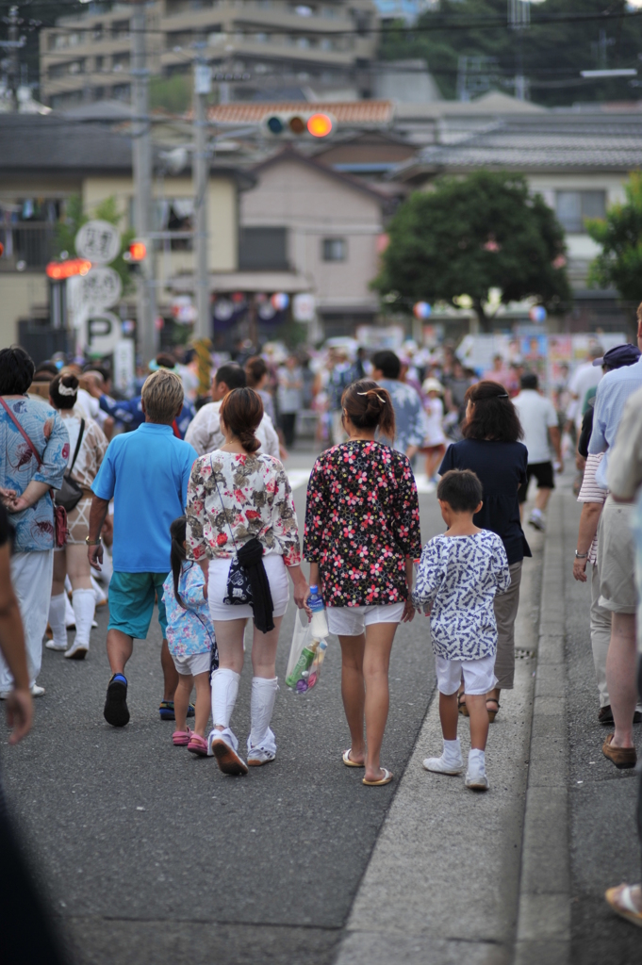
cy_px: 482
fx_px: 2277
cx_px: 321
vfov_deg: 23.9
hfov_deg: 16.0
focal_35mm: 85
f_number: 1.4
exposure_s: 1/1250
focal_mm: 85
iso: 200
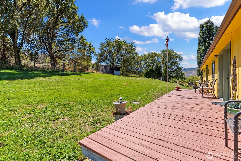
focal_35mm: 15
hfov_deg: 100.4
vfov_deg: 77.4
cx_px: 120
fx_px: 100
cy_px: 80
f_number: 8
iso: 100
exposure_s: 1/320
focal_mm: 15
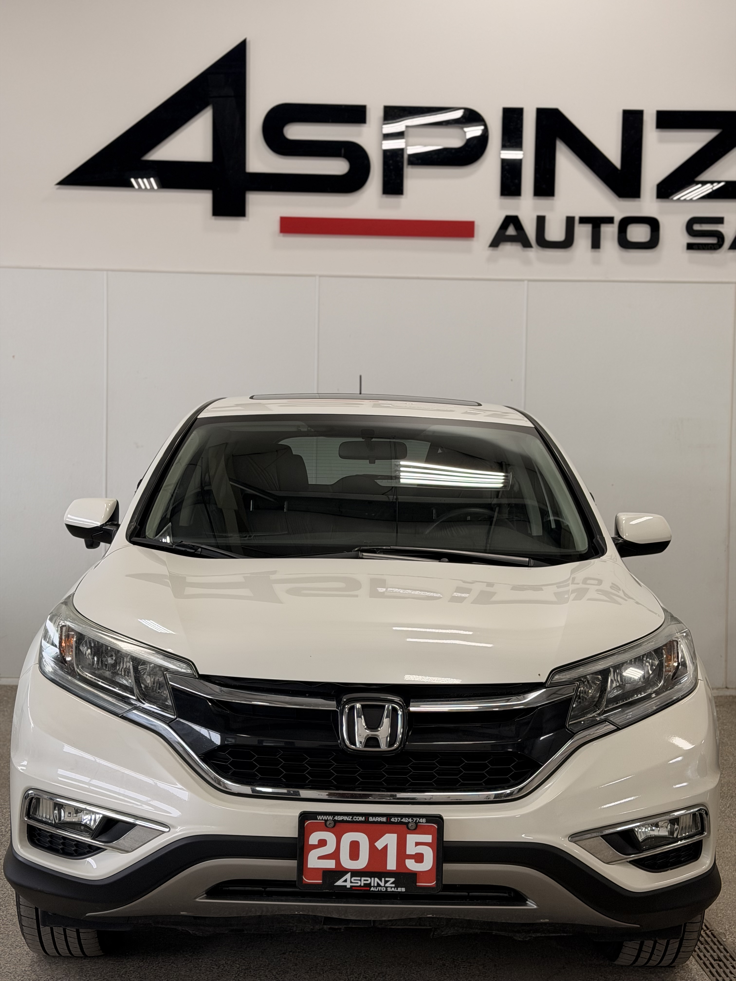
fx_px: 1361
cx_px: 368
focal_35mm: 48
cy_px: 490
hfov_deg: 30.3
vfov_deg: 39.7
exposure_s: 1/144
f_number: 1.78
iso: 50
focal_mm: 6.76
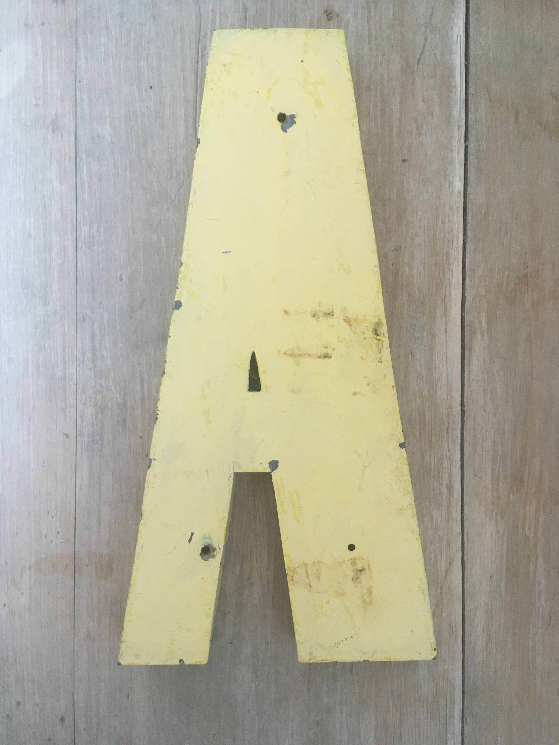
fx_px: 624
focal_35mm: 29
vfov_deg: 61.7
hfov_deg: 48.2
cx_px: 280
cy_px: 372
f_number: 2.2
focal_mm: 4.15
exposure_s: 1/33
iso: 125
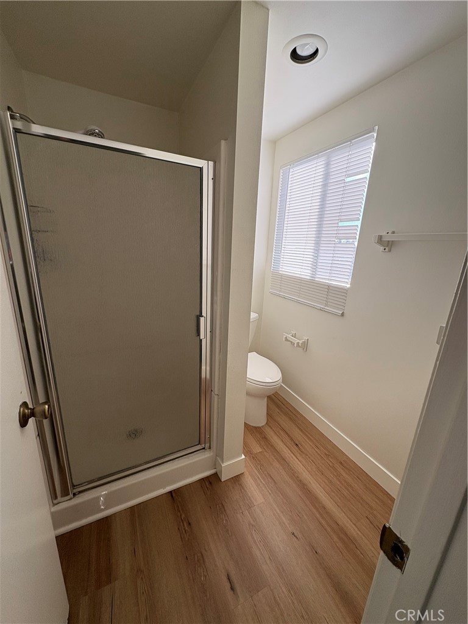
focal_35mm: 14
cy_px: 312
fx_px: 252
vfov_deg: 102.1
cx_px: 234
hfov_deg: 85.7
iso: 64
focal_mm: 2.22
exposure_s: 1/211
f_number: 2.2
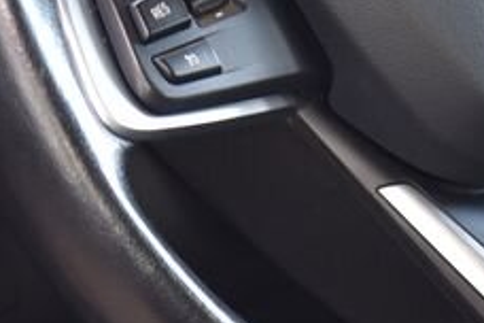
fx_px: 5203
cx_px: 270
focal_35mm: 387
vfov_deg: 3.5
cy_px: -94
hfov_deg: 5.3
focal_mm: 86
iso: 500
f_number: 4
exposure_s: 1/40
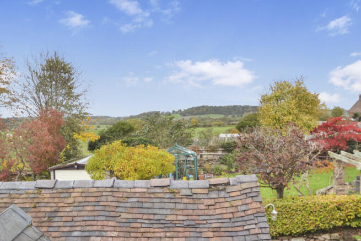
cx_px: 180
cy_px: 120
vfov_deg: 36.9
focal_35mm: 36
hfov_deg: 53.1
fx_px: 361
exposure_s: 1/160
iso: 100
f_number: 4.5
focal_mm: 24
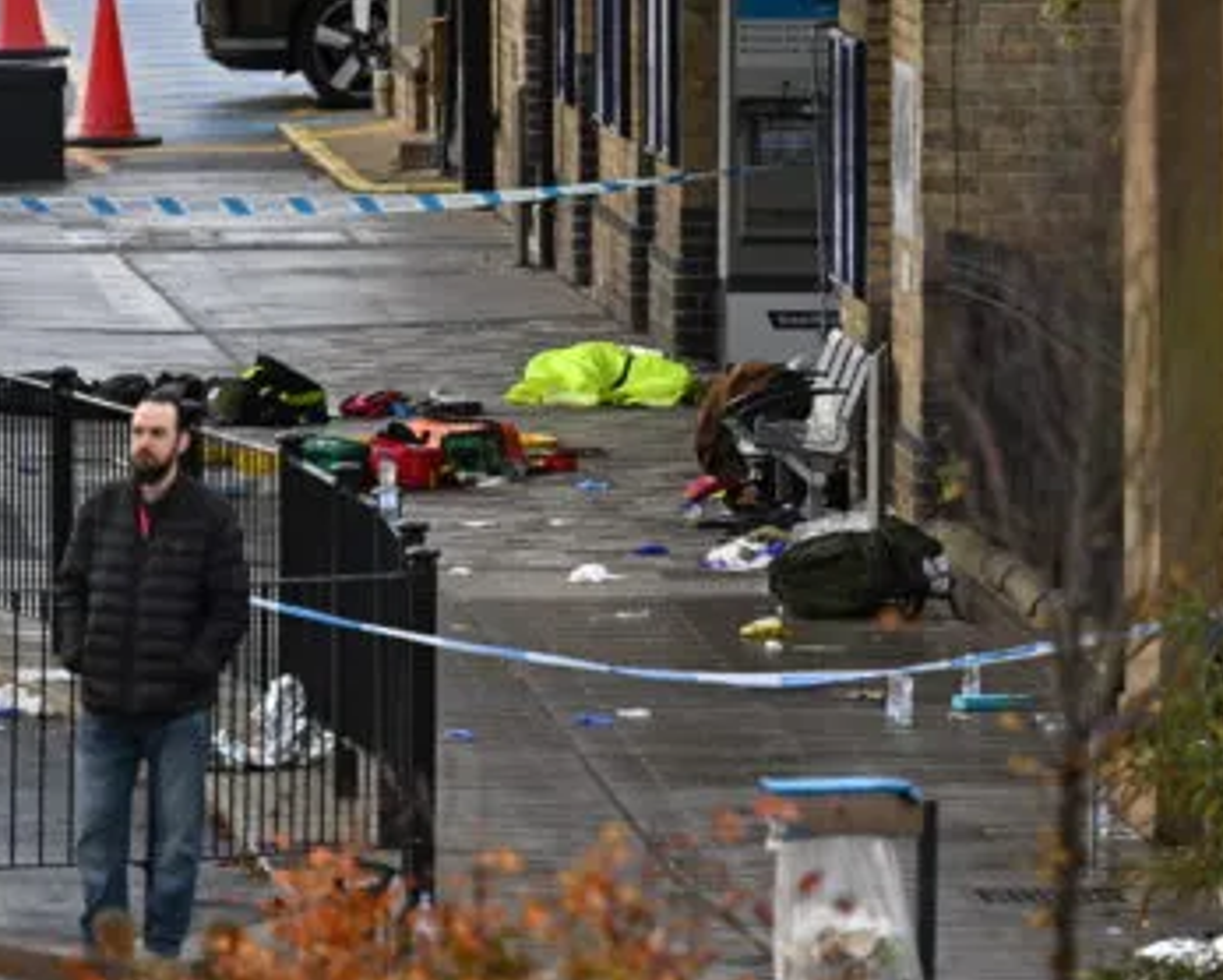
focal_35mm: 681
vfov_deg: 2.3
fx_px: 24663
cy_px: 490
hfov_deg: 2.8
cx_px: 620
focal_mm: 400
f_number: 5.6
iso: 2500
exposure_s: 1/1000
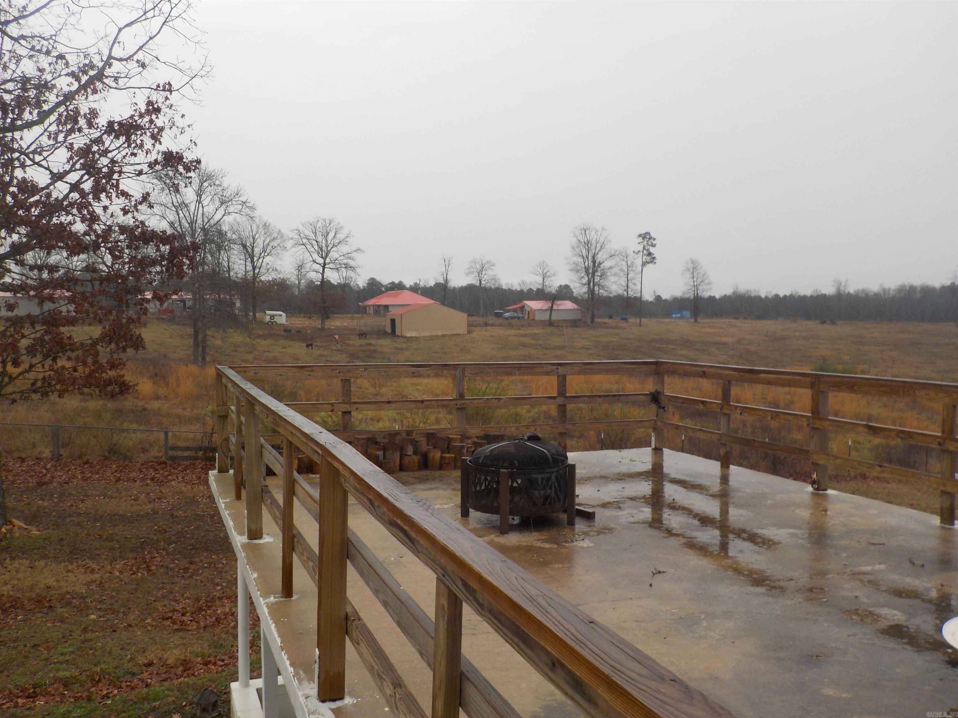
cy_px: 359
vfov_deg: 46.8
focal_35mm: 30
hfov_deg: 60.0
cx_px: 479
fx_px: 830
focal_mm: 4.1
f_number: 3.3
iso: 125
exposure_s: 1/250
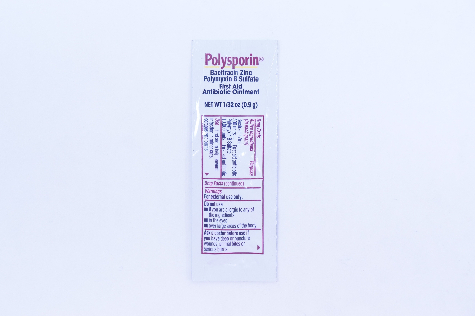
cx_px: 238
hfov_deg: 29.3
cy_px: 158
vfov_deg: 19.7
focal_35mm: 69
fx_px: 909
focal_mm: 46
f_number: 5.6
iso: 800
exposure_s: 1/100
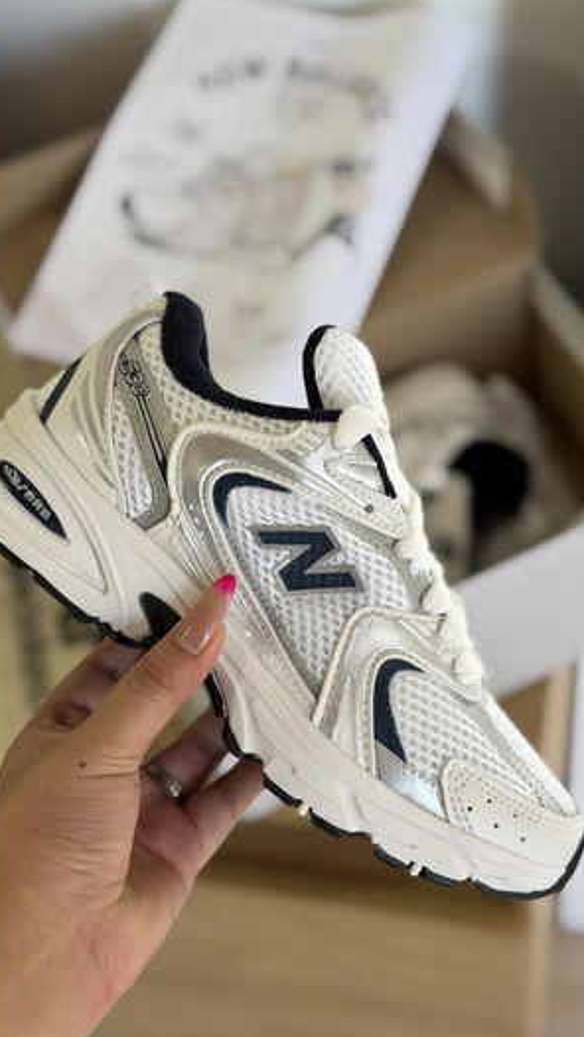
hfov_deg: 22.6
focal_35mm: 53
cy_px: 518
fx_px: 1459
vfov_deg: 39.2
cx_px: 308
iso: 50
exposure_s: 1/50
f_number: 1.78
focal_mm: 6.76
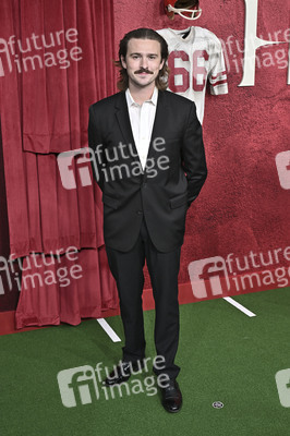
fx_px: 496
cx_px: 145
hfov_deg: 32.6
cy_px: 218
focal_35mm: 41
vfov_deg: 47.4
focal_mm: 41
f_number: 7.1
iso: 320
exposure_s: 1/400
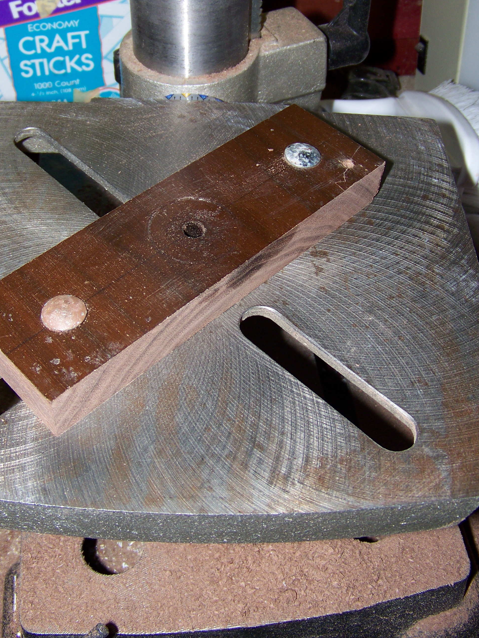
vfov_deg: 43.8
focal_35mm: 43
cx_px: 213
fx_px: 793
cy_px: 281
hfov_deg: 33.6
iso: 64
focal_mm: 5.85
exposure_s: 1/30
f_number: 2.8
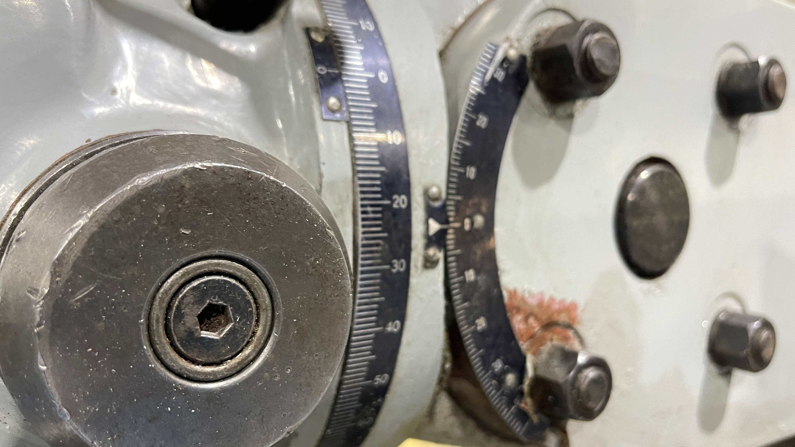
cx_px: 402
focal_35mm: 29
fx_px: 611
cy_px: 235
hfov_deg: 66.1
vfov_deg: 40.2
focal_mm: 5.1
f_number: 1.6
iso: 500
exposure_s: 1/33
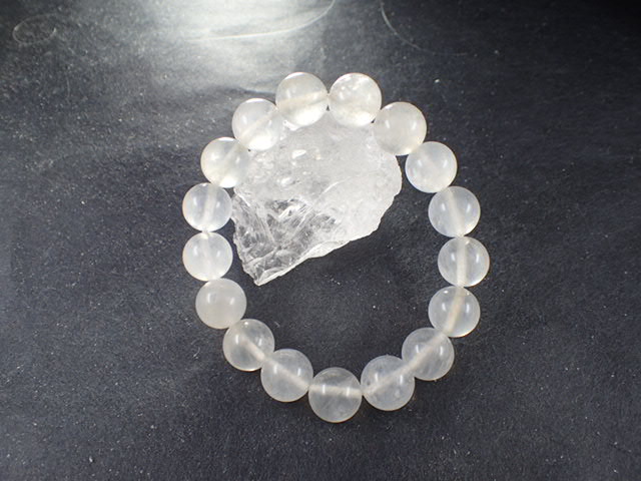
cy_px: 240
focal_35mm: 32
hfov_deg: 56.8
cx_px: 320
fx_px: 593
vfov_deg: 44.2
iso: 100
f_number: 2.4
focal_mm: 5.87
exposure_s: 1/250
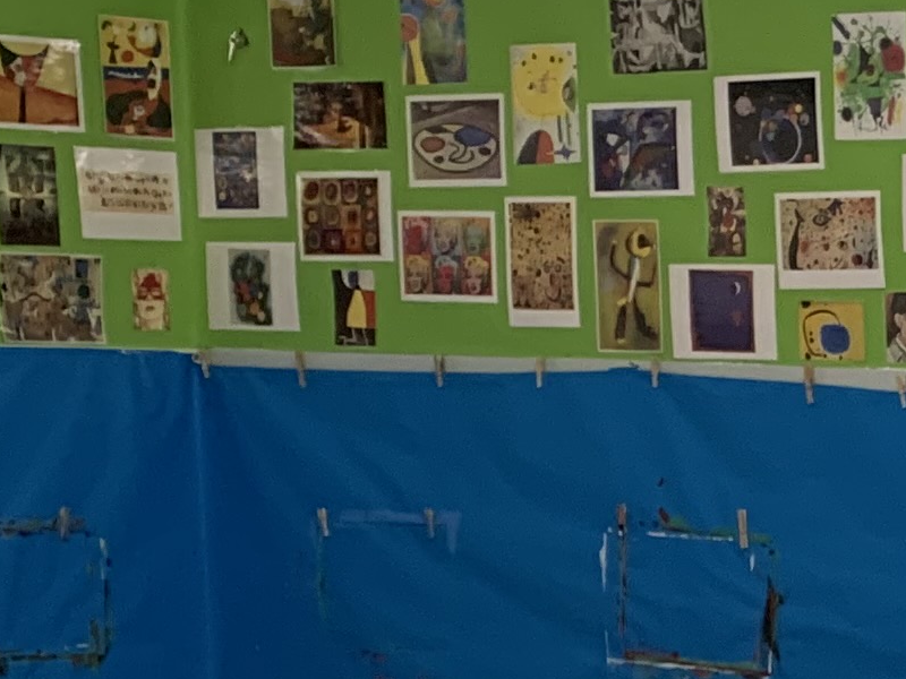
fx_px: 3429
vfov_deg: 10.9
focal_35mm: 131
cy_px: 1011
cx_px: 1732
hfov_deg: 13.3
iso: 100
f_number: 1.8
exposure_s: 1/50
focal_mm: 4.25
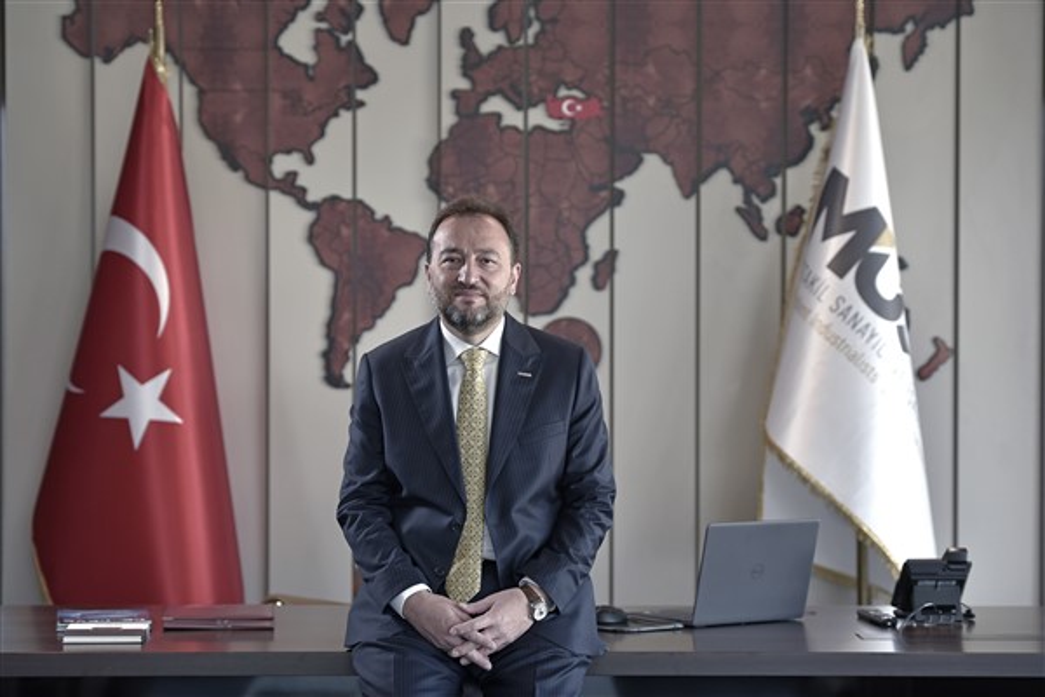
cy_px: 348
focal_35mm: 102
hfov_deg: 20.0
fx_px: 2961
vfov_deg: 13.4
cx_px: 522
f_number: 2.8
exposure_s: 1/250
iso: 400
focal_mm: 102
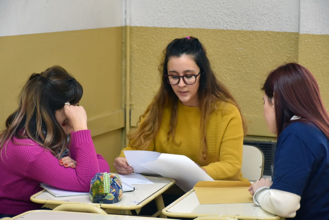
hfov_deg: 18.2
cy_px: 110
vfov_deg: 12.2
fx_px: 1028
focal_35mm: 112
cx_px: 164
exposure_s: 1/25
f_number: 5
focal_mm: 75
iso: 800
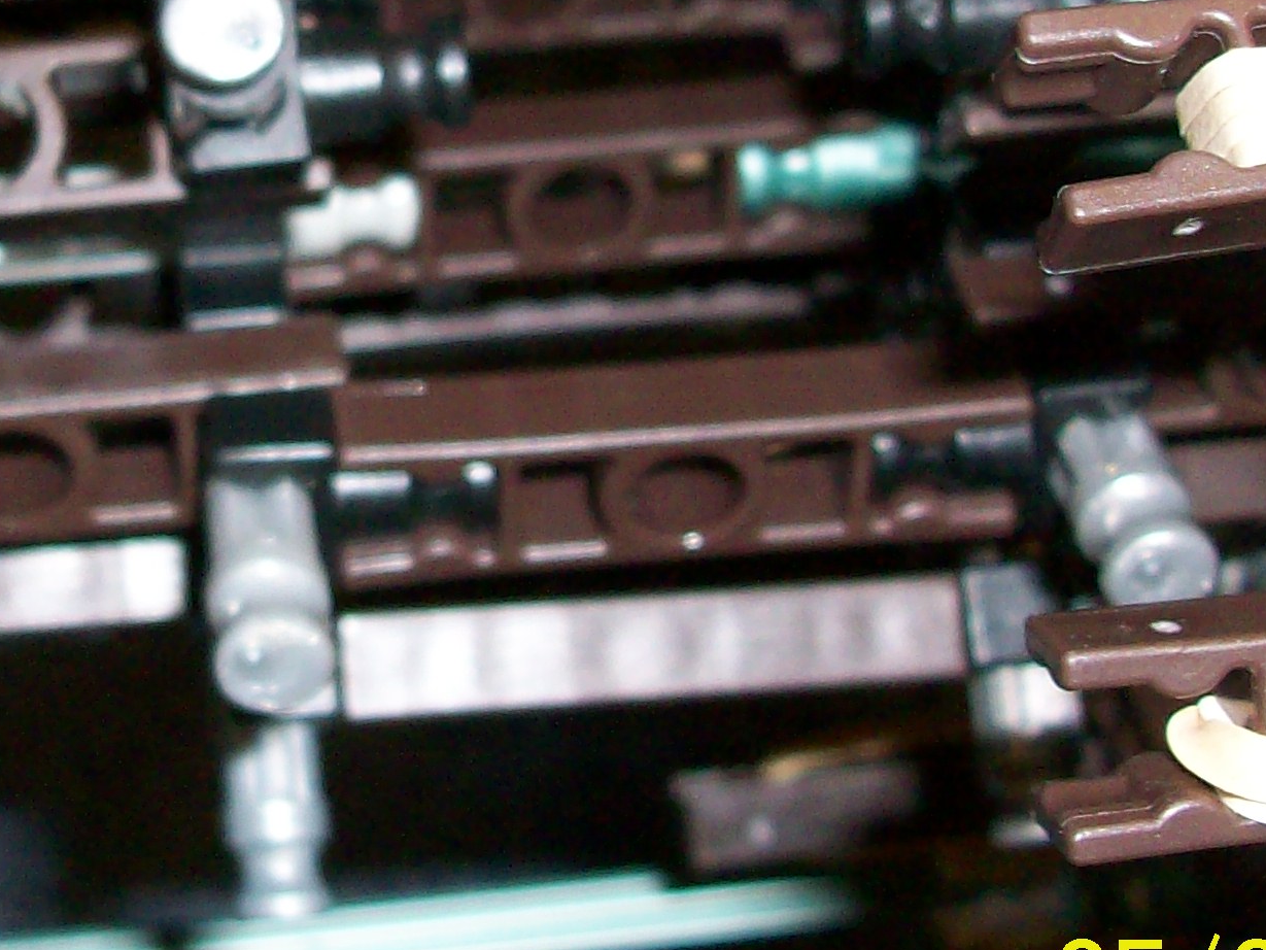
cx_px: 207
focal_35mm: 85
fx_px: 3109
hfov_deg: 22.6
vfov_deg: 17.1
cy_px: 82
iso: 160
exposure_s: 1/60
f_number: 2.8
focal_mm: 5.7
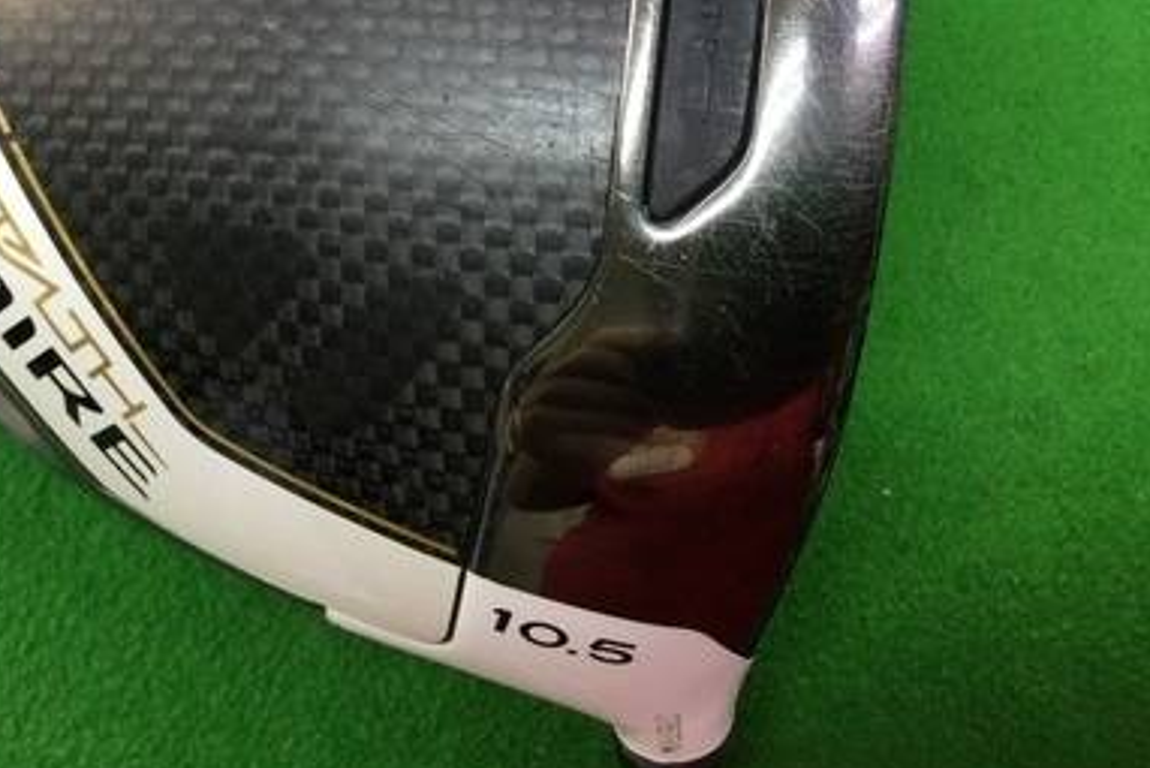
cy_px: 87
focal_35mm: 54
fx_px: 1726
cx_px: 388
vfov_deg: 24.4
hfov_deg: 36.5
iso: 64
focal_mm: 3.3
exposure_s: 1/30
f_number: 2.4
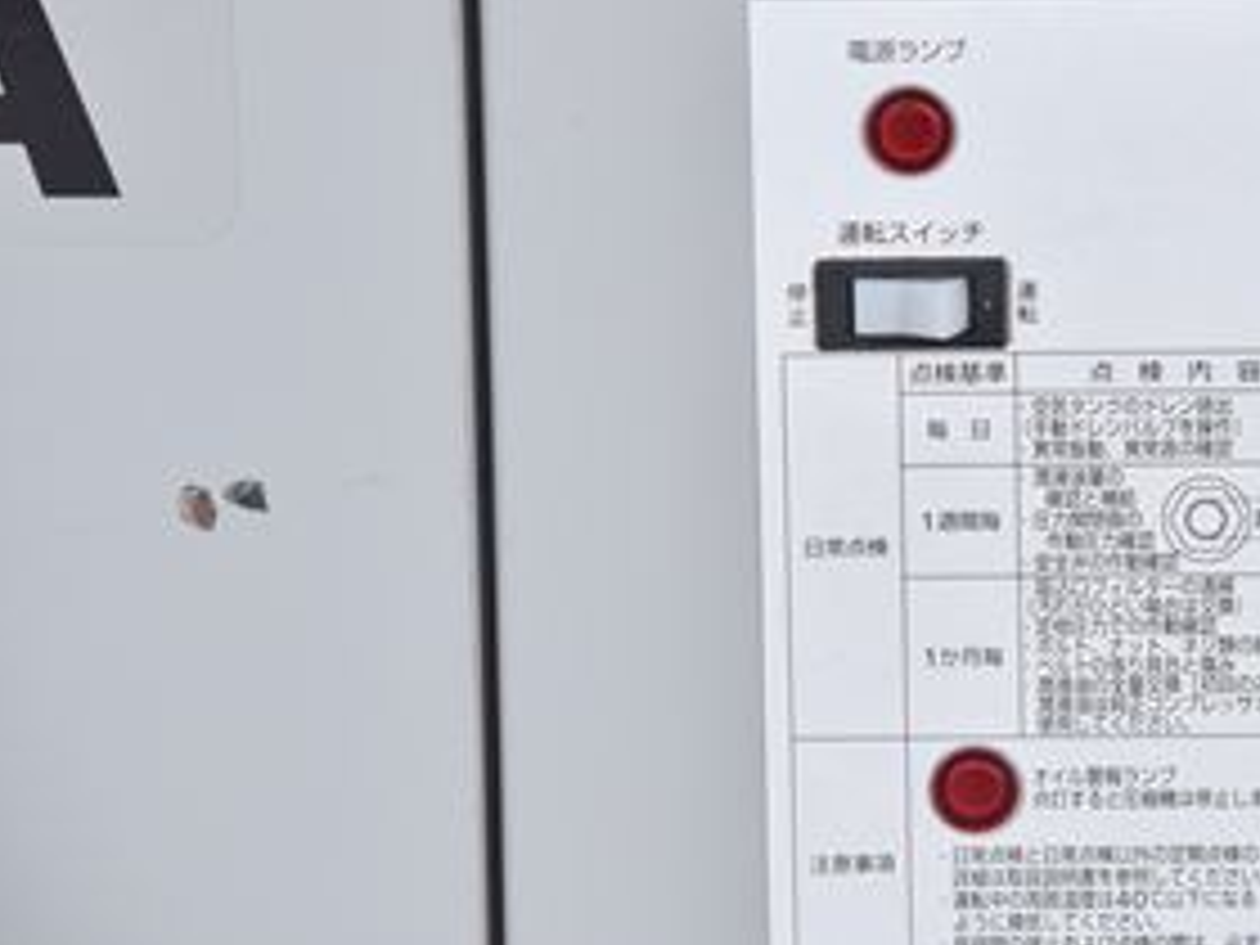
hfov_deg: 9.8
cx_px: 1071
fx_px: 7316
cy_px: 243
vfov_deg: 7.4
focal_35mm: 201
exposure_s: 1/320
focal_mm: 78
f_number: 6.3
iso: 1250
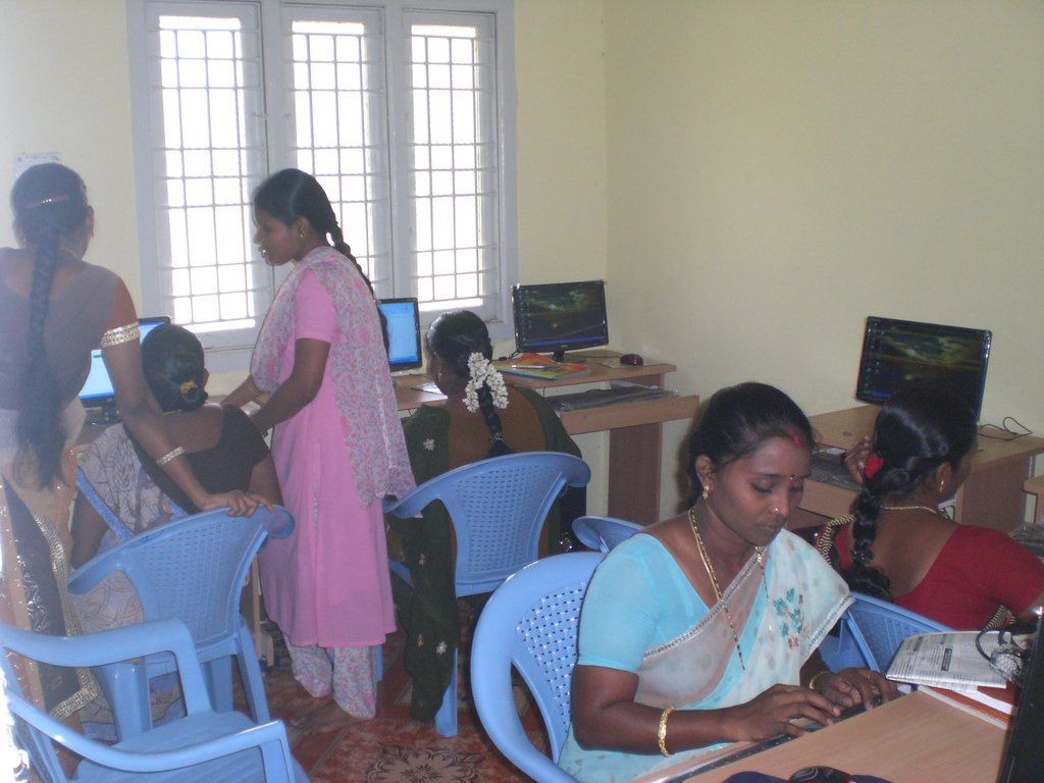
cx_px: 522
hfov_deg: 49.0
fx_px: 1146
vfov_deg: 37.7
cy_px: 392
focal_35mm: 38
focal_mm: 6.3
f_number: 3.1
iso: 200
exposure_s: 1/60
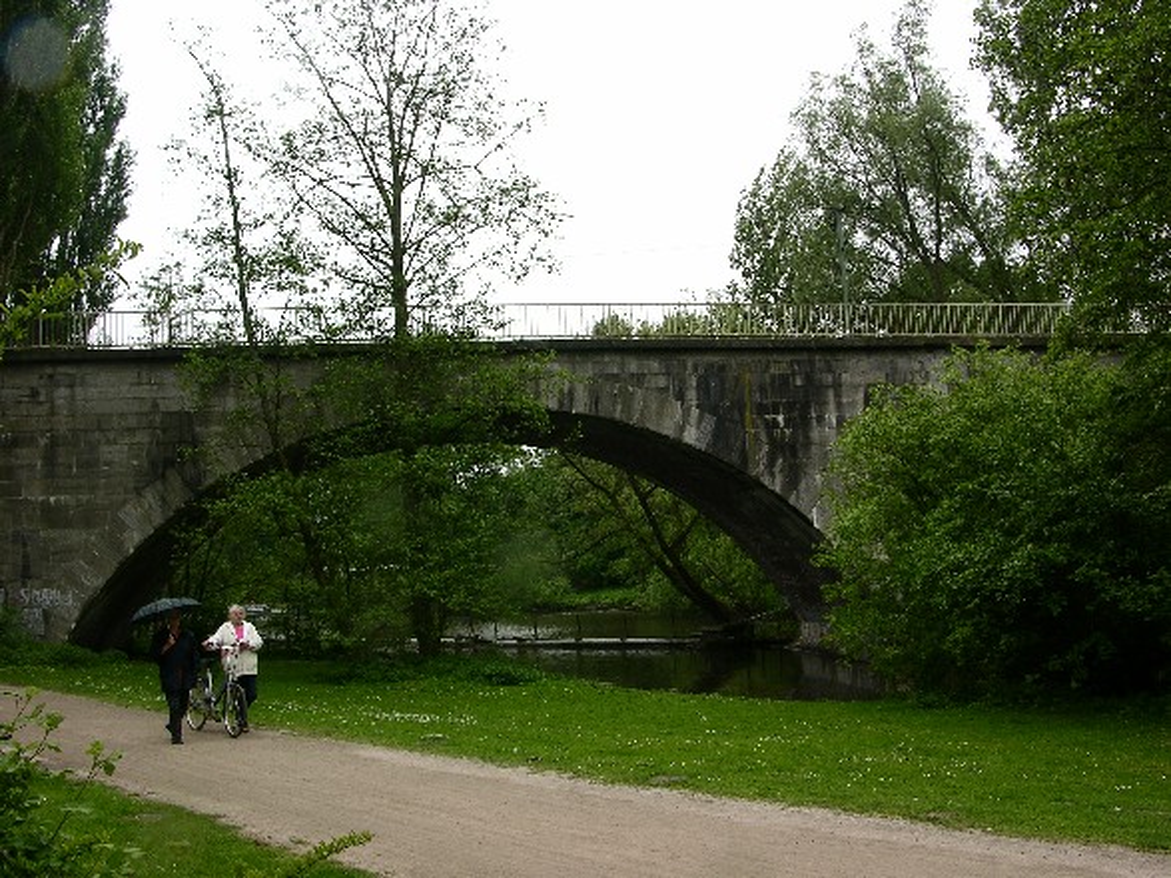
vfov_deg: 40.7
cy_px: 439
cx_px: 586
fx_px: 1184
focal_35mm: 35
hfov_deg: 52.6
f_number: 7.1
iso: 50
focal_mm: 8.9
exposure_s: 1/89.3
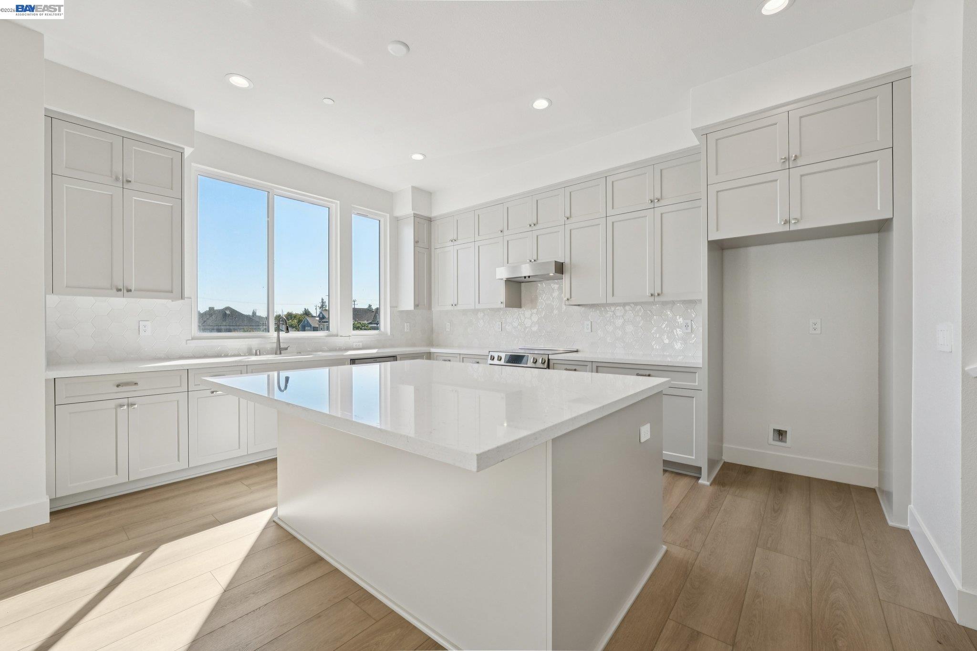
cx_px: 488
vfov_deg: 81.2
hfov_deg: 104.3
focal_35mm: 14
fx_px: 380
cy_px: 326
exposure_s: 1/125
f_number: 8
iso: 640
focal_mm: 14
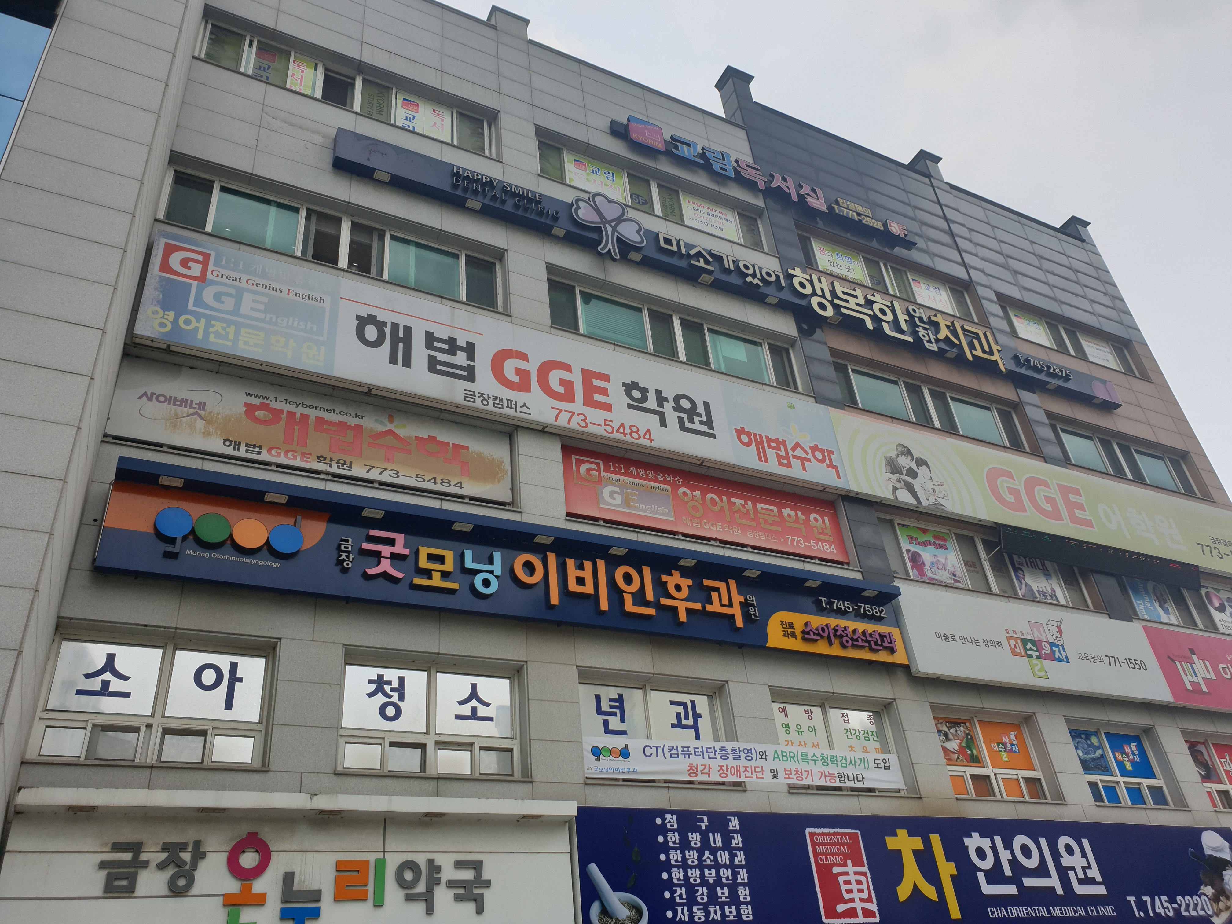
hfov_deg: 67.3
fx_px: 925
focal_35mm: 26
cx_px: 616
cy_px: 462
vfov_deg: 53.1
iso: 50
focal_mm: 4.3
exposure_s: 1/2114
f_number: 2.4
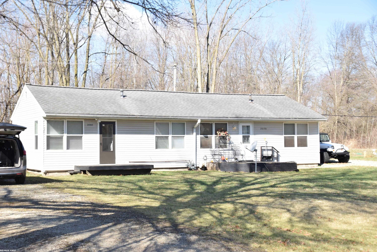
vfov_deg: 25.8
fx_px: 550
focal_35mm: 52
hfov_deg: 37.8
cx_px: 188
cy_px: 126
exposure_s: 1/200
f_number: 7.1
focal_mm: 35
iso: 100
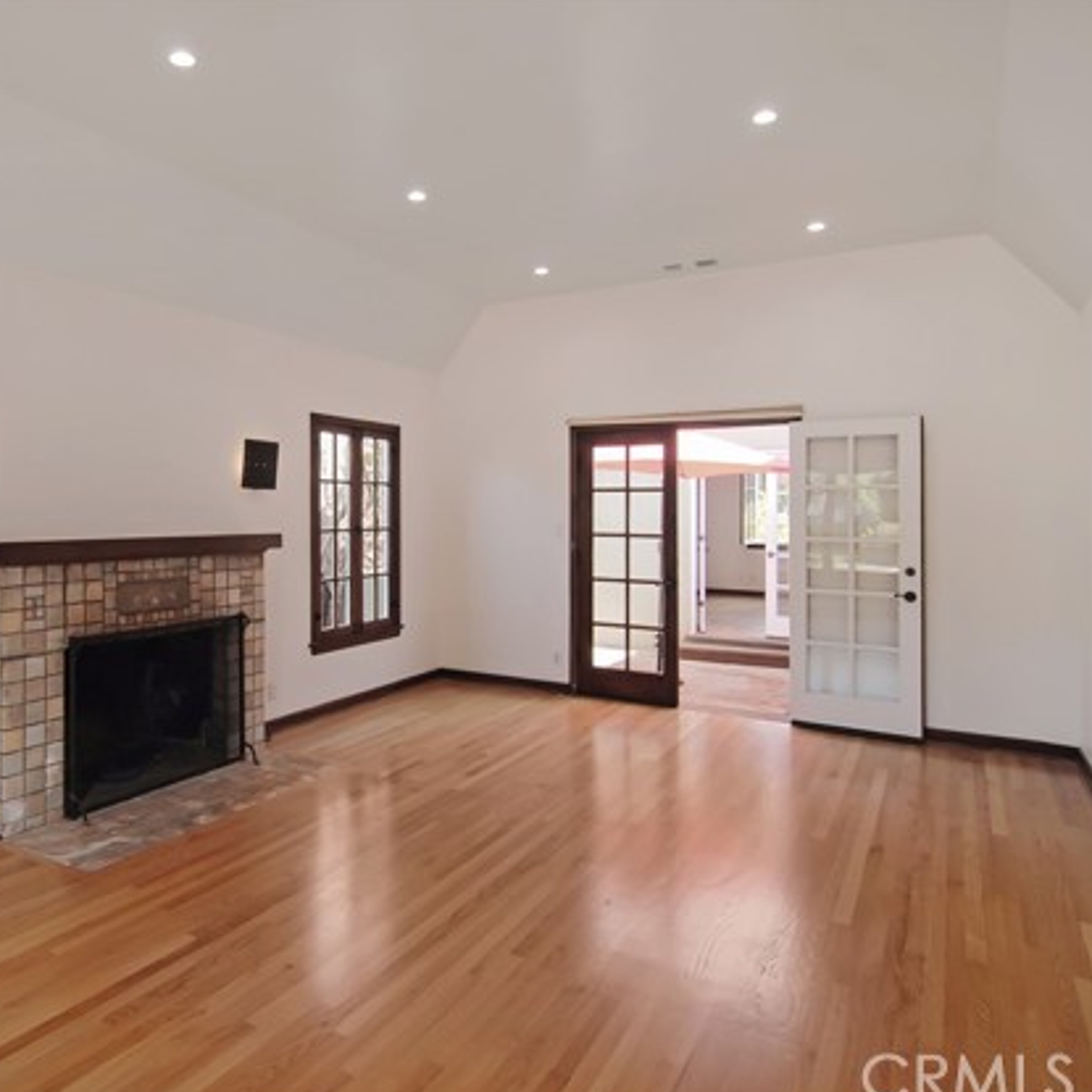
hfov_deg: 69.6
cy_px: 553
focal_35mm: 22
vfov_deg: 70.5
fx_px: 773
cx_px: 424
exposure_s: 1/30
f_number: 5.6
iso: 125
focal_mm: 11
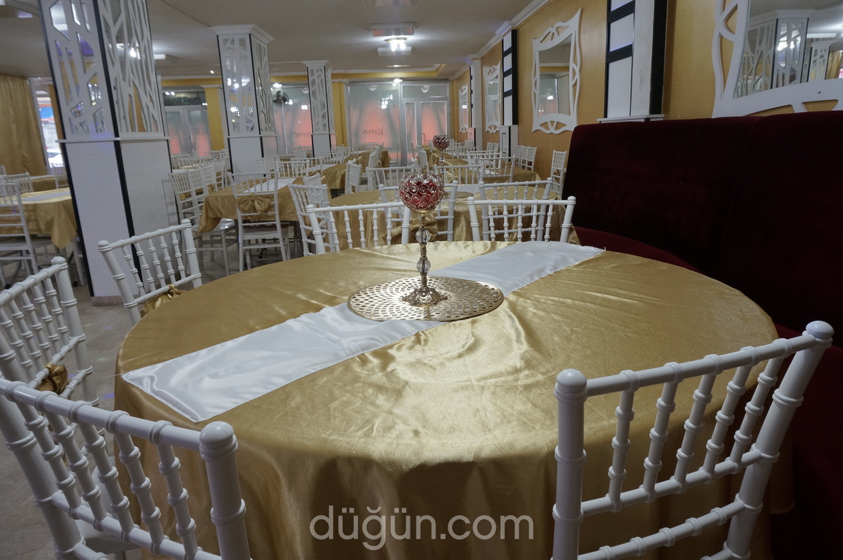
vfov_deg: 53.0
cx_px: 422
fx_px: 561
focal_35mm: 24
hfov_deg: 73.8
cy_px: 280
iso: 800
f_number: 8
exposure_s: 1/25
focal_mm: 16
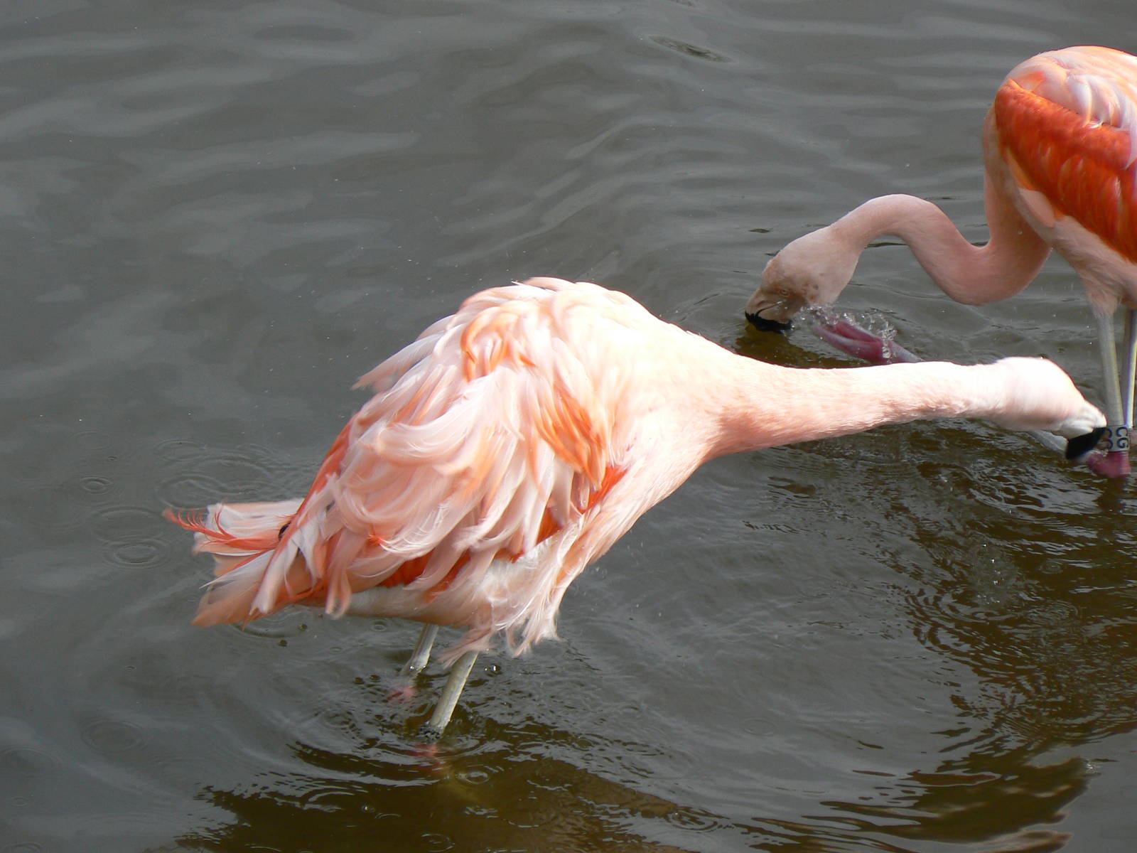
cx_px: 568
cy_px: 426
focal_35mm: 354
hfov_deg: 5.6
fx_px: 11628
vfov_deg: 4.2
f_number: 5.6
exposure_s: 1/500
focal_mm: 59
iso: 80
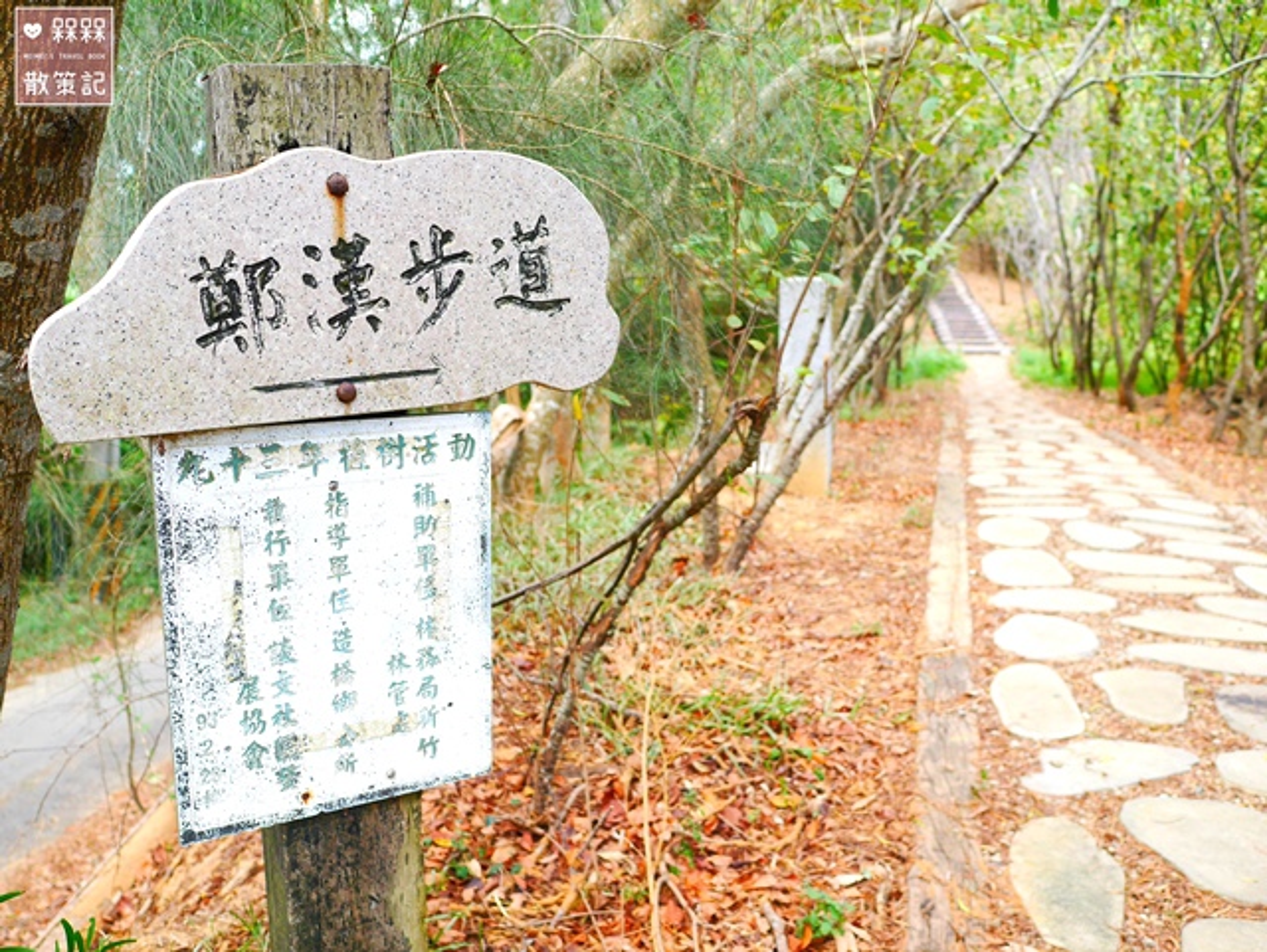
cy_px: 476
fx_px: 1099
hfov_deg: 59.9
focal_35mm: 30
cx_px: 634
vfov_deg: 46.9
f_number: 2.2
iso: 160
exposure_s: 1/200
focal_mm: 15
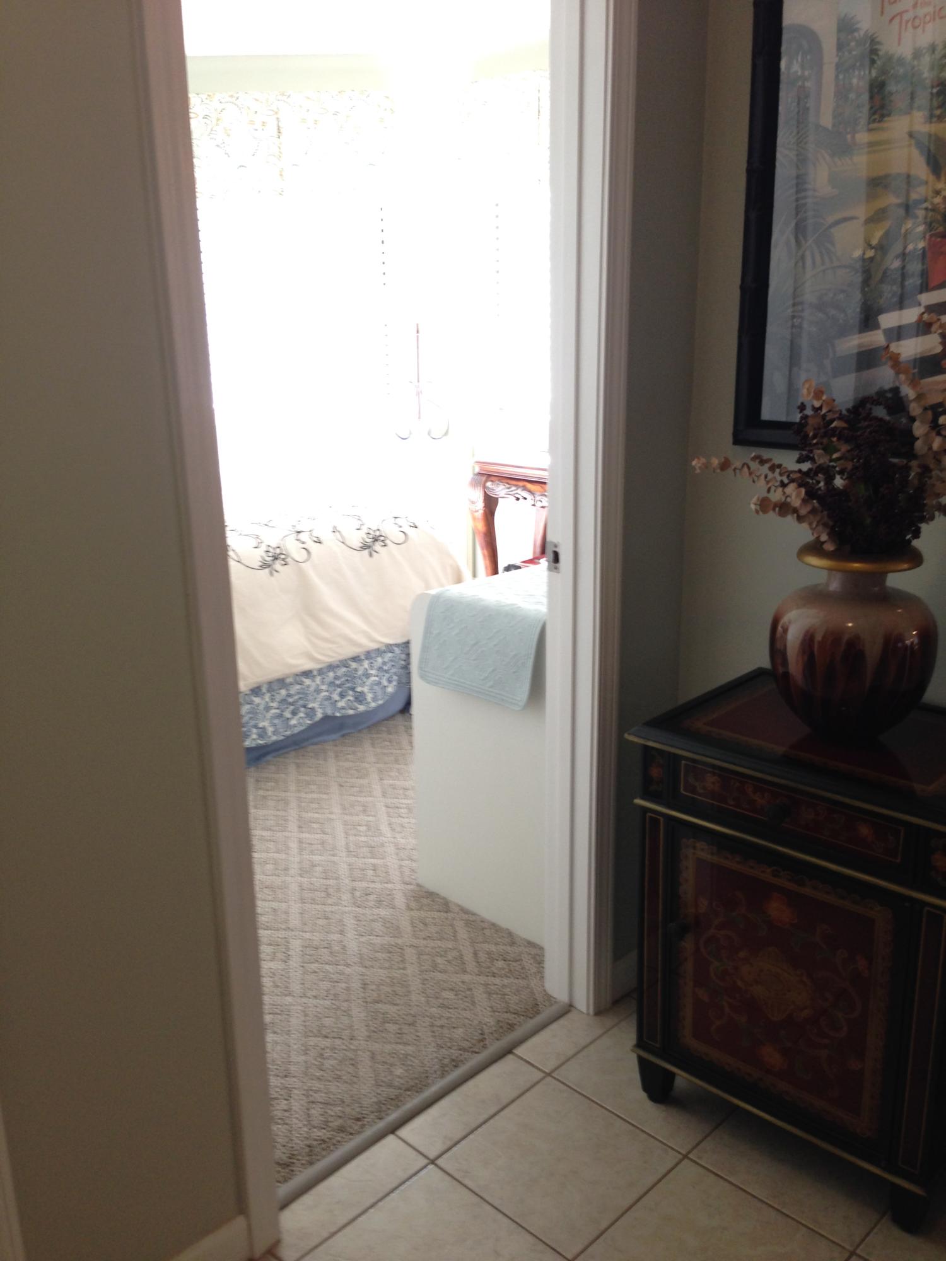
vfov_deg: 55.4
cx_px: 473
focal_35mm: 33
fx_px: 1202
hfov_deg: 42.9
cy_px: 630
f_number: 2.4
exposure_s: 1/20
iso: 80
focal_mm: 4.12
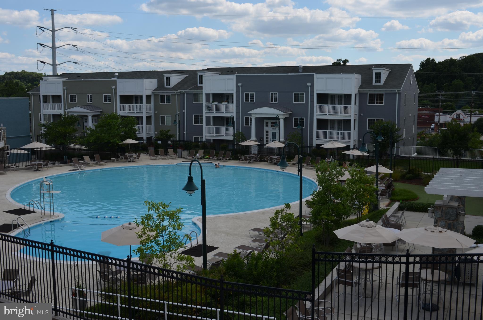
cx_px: 242
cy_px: 160
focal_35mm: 39
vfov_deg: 34.1
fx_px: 522
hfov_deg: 49.6
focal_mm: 26
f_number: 8
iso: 100
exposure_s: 1/250
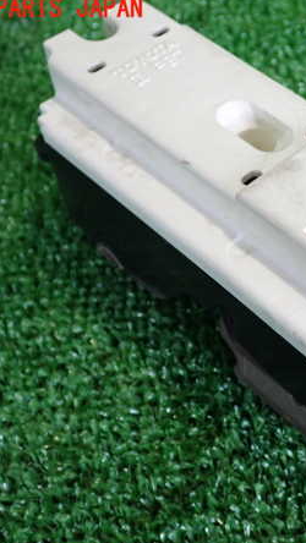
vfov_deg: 37.2
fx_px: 807
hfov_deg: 20.9
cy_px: 269
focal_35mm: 56
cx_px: 288
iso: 640
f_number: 2.7
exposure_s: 1/40
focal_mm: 6.83
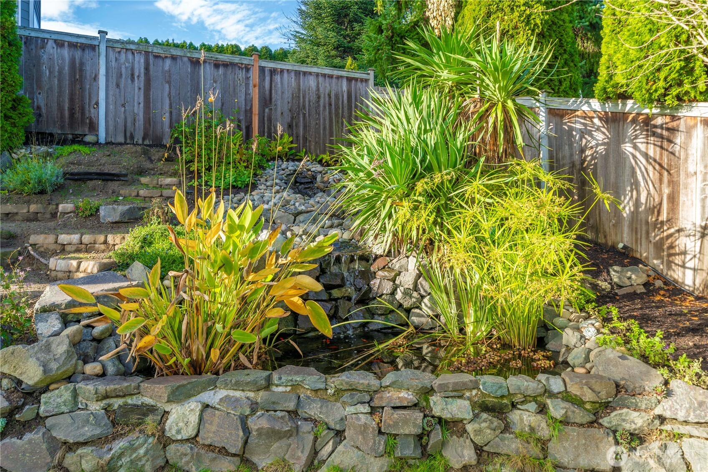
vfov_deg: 53.1
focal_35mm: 24
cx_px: 354
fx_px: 472
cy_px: 236
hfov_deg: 73.7
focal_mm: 24
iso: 100
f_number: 6.3
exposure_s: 1/40
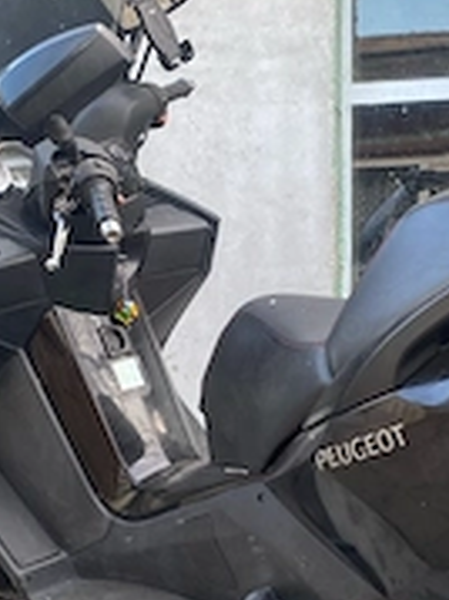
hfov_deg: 25.0
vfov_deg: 32.8
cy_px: 432
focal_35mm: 58
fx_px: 1004
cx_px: 325
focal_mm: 4.25
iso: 80
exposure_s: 1/121
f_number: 1.8
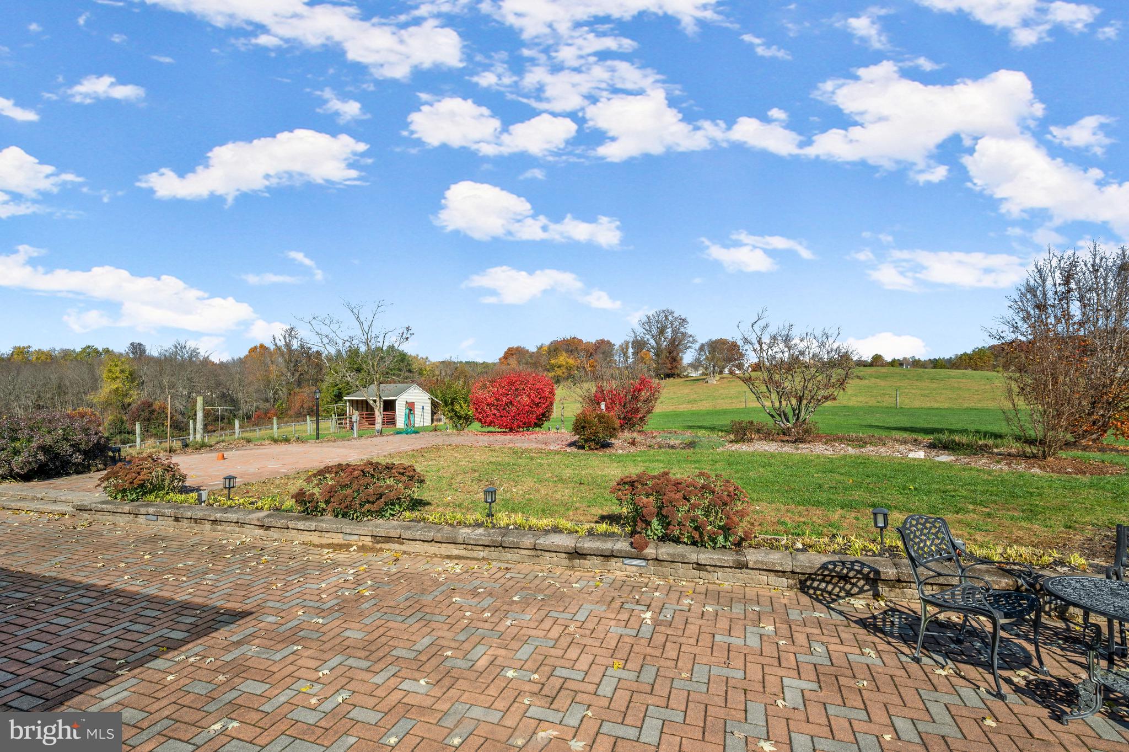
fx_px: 501
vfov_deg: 73.7
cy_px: 376
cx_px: 564
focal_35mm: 16
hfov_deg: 96.8
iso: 200
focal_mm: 16
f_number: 8
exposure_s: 1/640
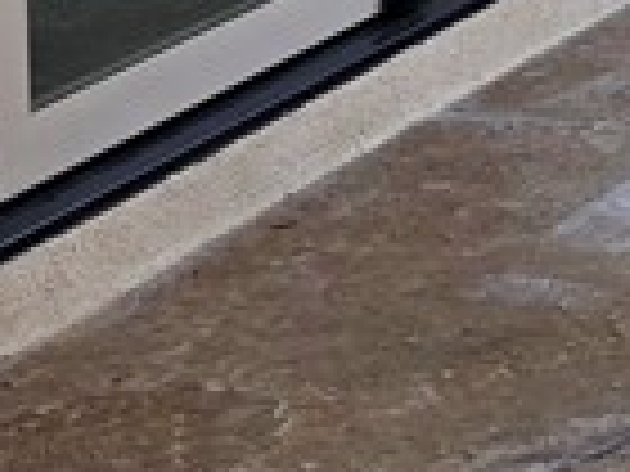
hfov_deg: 8.7
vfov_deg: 8.1
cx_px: 2142
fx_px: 3058
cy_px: -697
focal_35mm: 168
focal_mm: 6.3
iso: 12
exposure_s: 1/128
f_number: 1.7
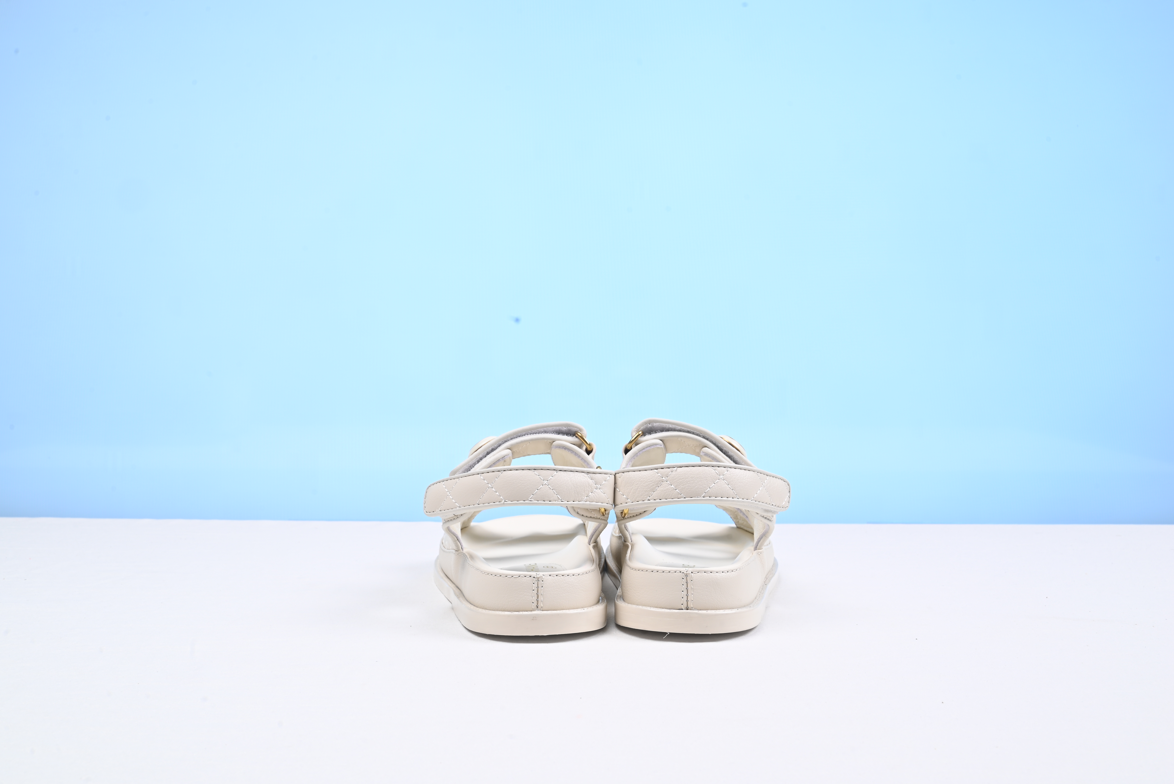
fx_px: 1337
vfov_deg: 32.7
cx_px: 587
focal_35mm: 41
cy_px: 392
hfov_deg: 47.4
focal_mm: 41
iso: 100
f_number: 16
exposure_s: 1/2
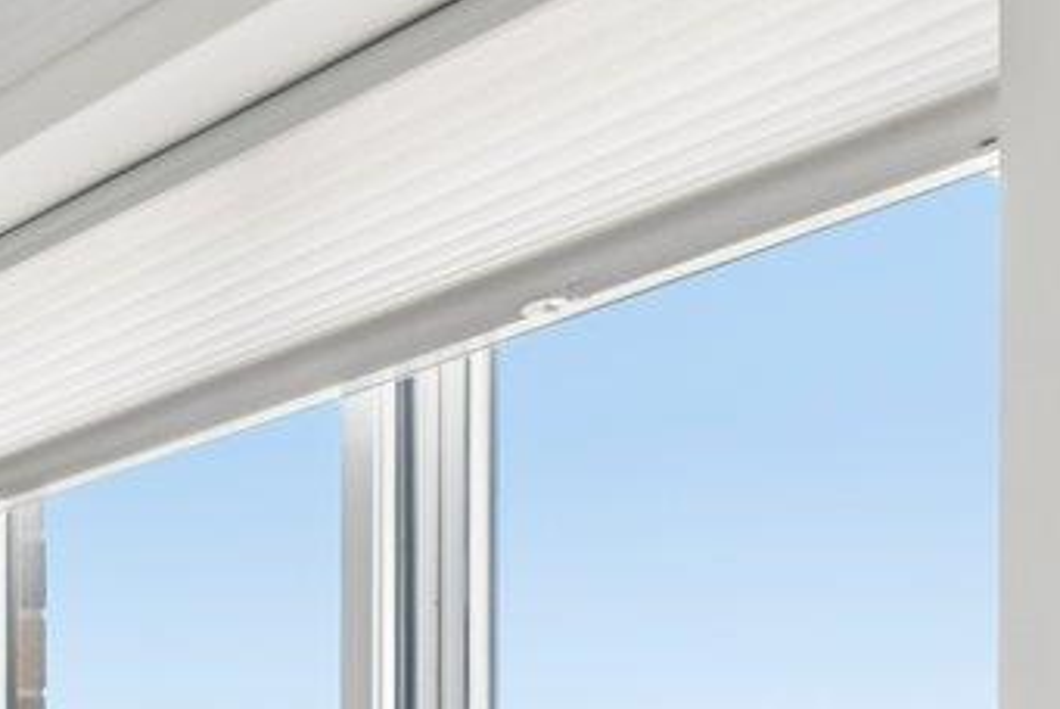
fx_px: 3006
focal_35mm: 102
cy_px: 1143
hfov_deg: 13.7
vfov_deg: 12.6
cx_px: -1551
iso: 160
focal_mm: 17
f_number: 9
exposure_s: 1/20
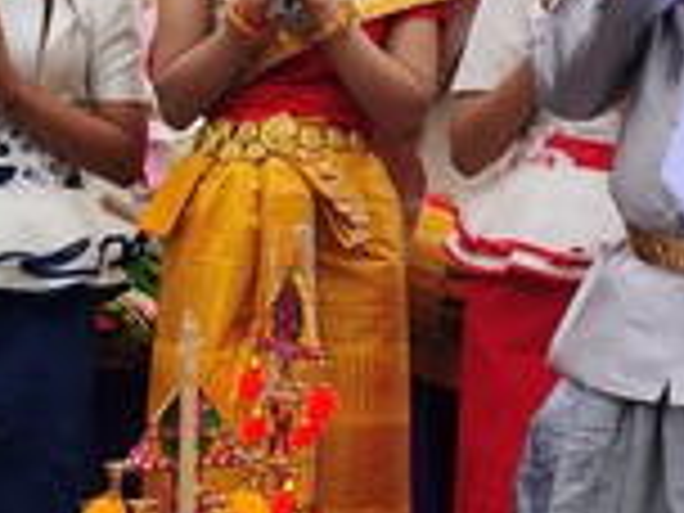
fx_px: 2371
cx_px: 72
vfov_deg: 12.3
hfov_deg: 16.2
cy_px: 176
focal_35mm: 120
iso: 20
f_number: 1.8
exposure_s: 1/725
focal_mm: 3.99
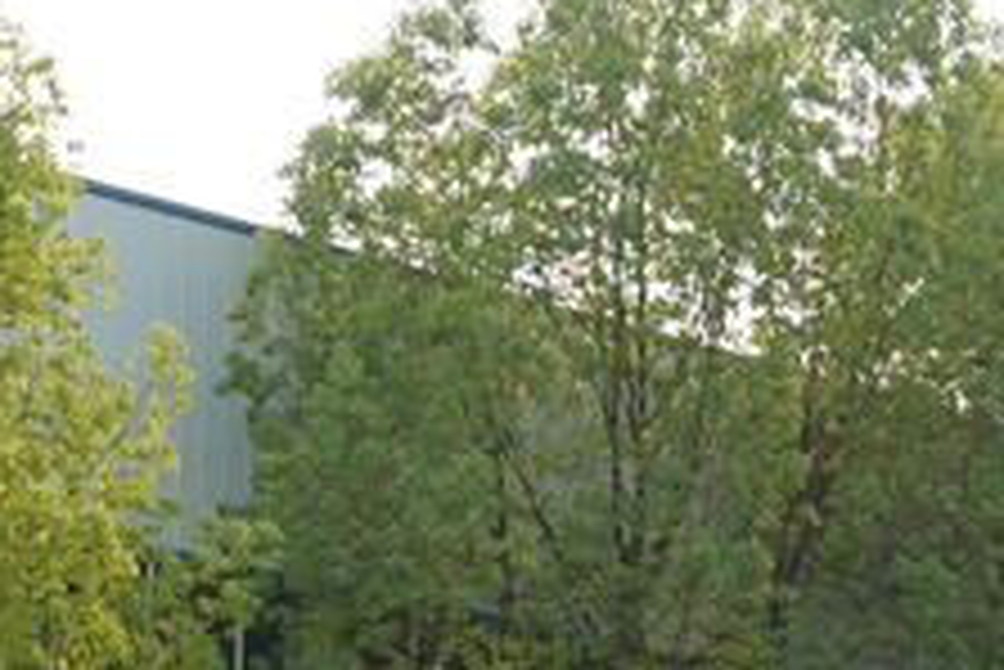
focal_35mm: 154
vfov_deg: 8.6
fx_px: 4298
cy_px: 1185
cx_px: 896
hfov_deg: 13.2
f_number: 3.2
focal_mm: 43
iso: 100
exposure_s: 1/400
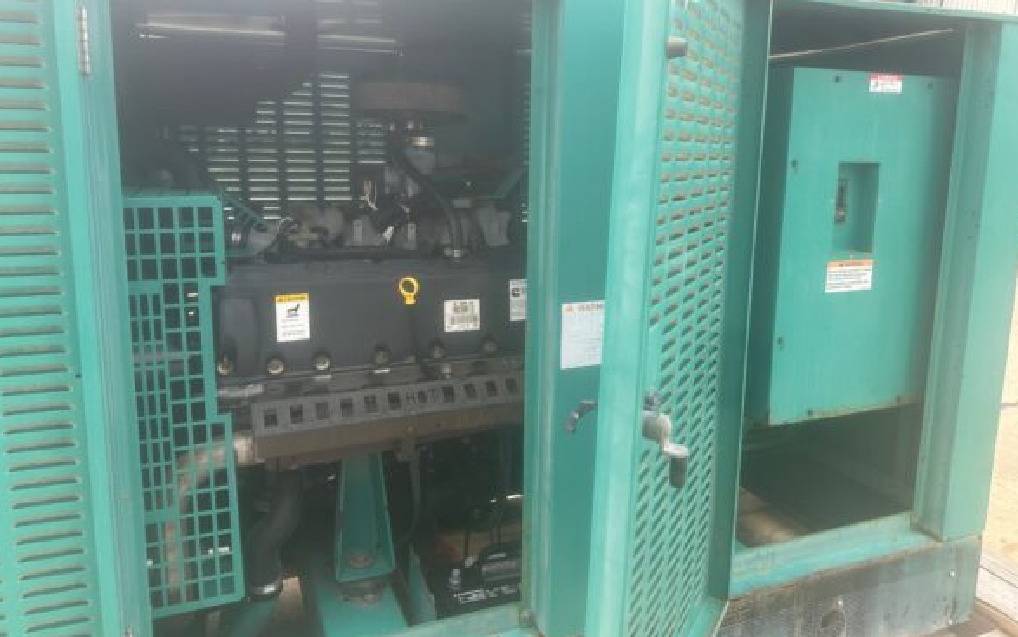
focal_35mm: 26
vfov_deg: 47.4
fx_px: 721
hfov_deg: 70.4
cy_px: 266
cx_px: 510
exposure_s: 1/1119
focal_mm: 6.86
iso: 80
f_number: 1.78
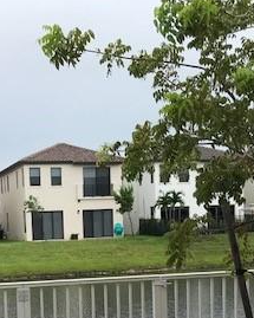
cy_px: 279
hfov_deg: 23.3
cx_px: 73
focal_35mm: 65
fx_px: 611
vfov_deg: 28.2
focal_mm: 3.99
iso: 20
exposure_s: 1/1053
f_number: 1.8
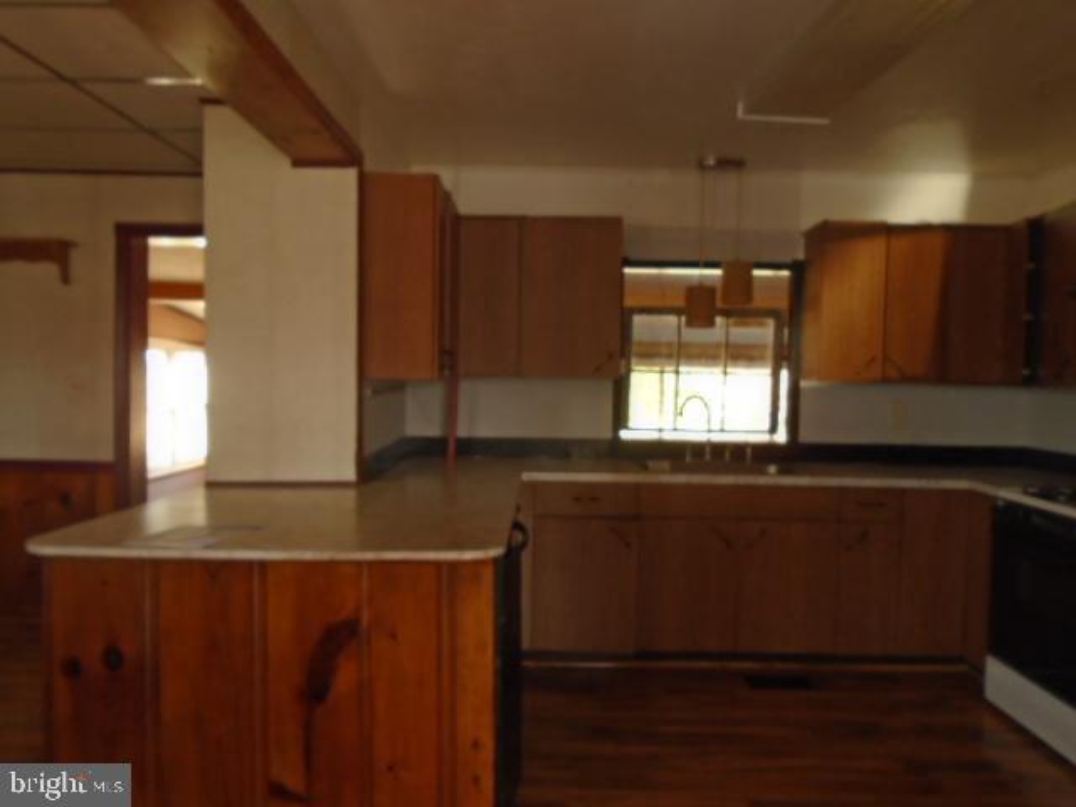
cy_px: 404
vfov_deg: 53.1
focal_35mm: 26
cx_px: 538
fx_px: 808
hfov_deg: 67.3
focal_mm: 4.6
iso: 200
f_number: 3.2
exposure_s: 1/30
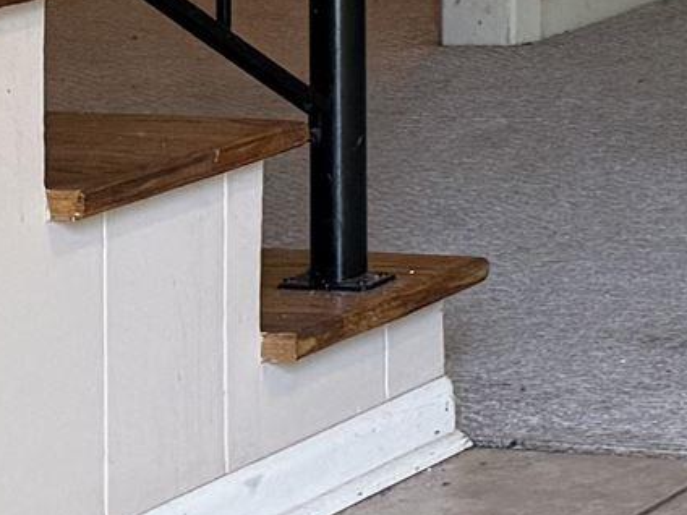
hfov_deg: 9.2
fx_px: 3453
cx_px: 2027
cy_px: -760
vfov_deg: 7.9
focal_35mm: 174
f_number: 1.78
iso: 160
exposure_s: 1/60
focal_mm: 6.76
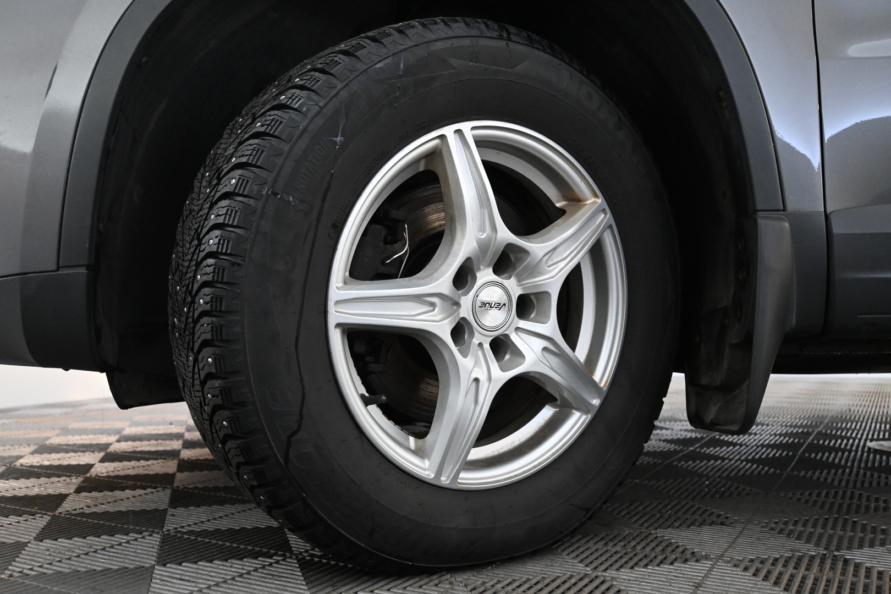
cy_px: 297
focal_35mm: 32
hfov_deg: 58.3
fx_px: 798
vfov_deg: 40.8
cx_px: 446
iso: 2200
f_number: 4
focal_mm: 21.5
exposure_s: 1/30
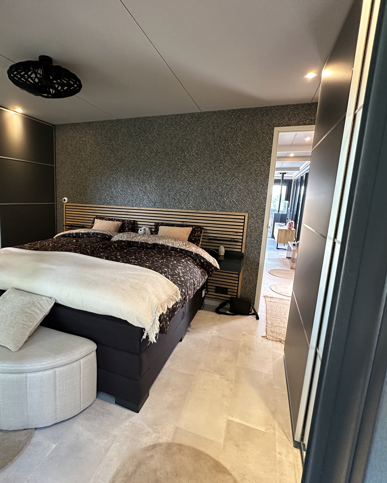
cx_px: 146
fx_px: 272
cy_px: 243
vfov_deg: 83.3
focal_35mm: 19
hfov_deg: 69.8
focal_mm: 2.22
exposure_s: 1/59
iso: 320
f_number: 2.2
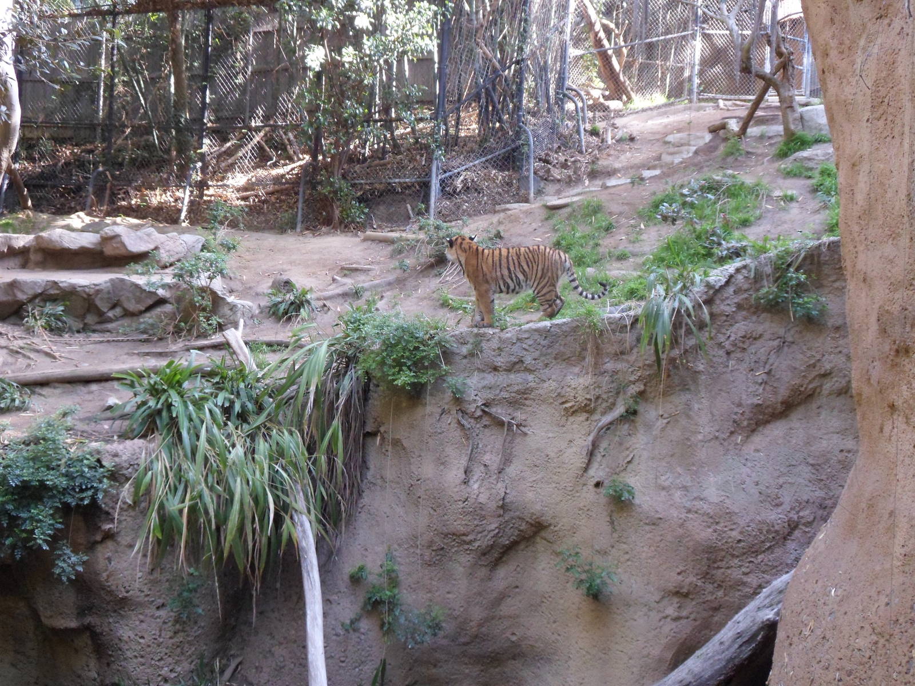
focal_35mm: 52
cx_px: 458
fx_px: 1375
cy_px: 343
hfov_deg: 36.8
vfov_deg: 28.0
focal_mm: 8.1
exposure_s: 1/30
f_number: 4.3
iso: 320
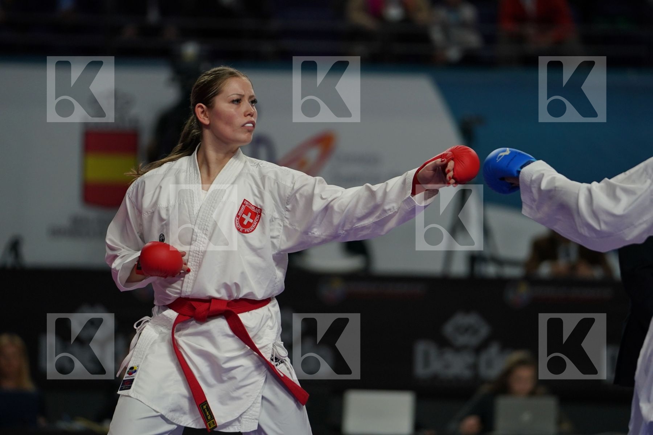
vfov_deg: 4.6
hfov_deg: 6.9
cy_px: 218
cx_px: 326
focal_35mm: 300
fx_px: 5441
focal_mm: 200
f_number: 2.8
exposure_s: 1/1000
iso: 800
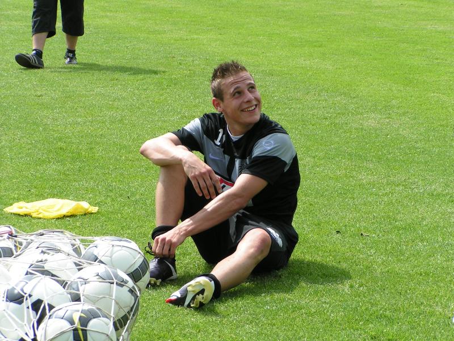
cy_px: 170
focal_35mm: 180
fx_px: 2361
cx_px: 227
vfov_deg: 8.2
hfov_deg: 11.0
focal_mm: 27.5
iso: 50
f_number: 5.6
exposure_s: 1/320
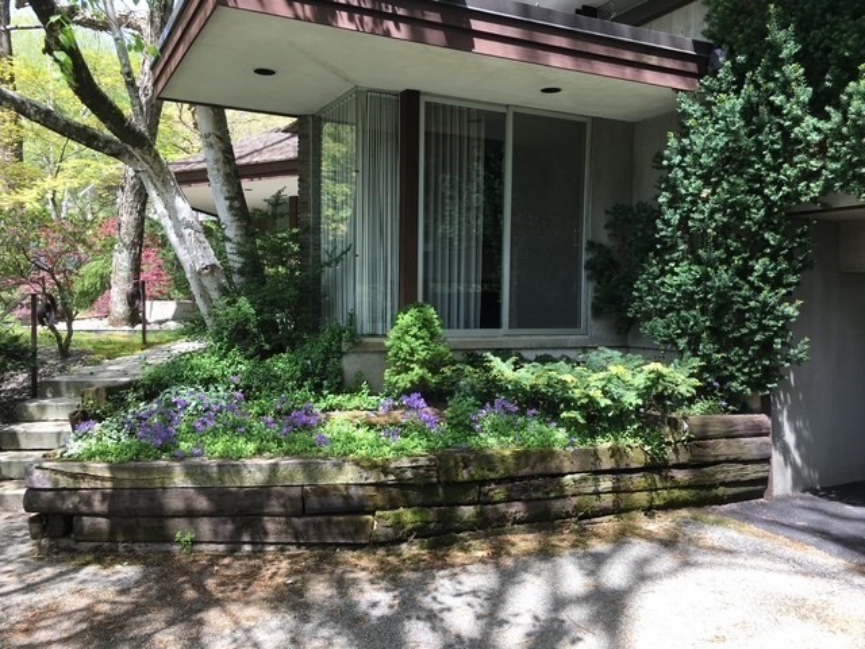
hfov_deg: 61.7
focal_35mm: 29
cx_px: 432
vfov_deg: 48.2
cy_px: 324
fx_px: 725
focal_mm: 4.15
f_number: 2.2
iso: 25
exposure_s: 1/200
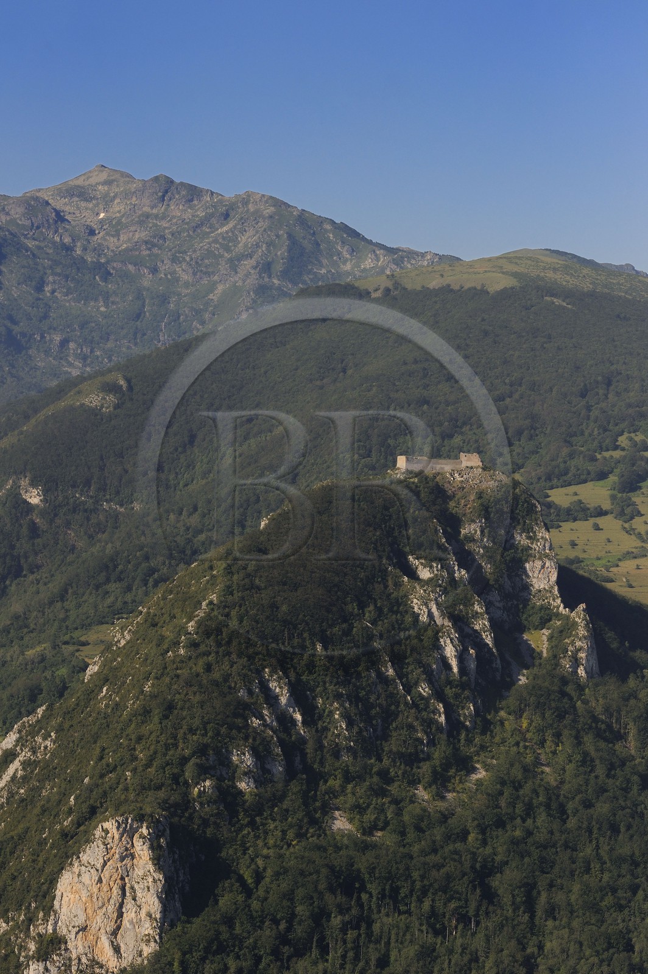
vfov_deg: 18.3
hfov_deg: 12.2
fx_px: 3029
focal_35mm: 112
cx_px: 324
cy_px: 487
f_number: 7.1
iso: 400
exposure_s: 1/1000
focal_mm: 112
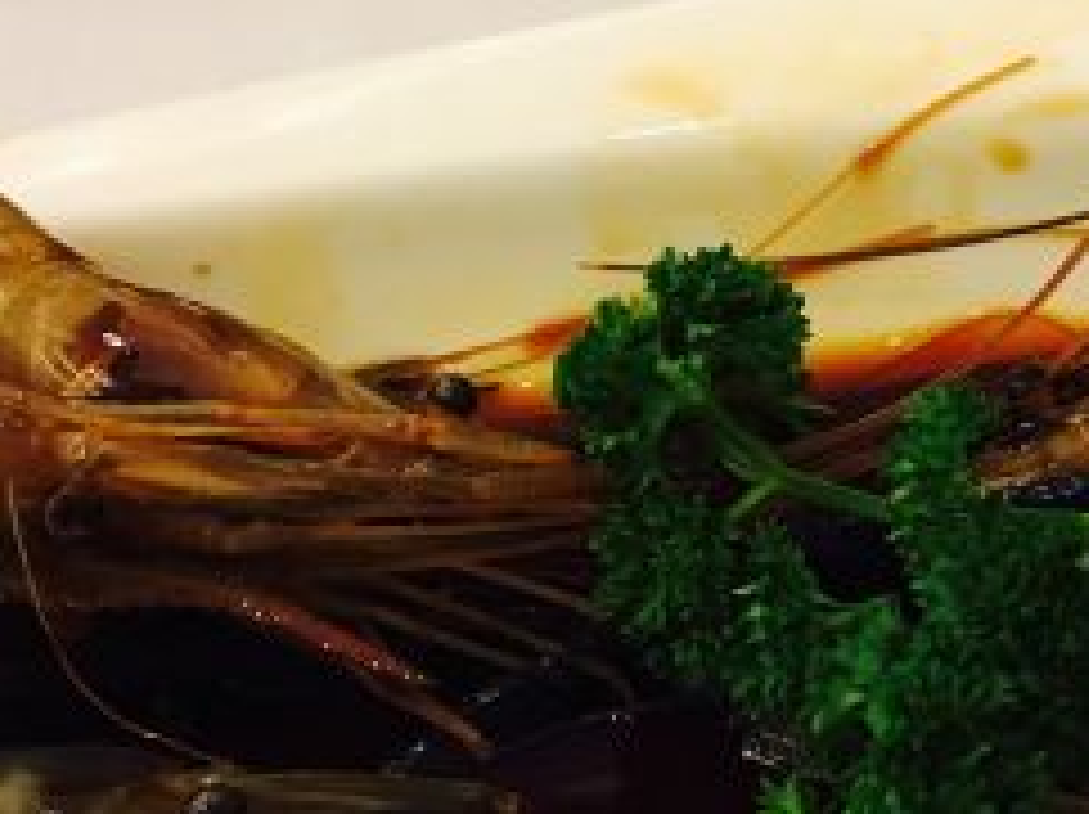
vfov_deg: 17.5
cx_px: 850
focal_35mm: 84
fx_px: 2640
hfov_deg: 23.0
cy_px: 492
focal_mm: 4.15
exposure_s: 1/25
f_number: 2.2
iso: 200
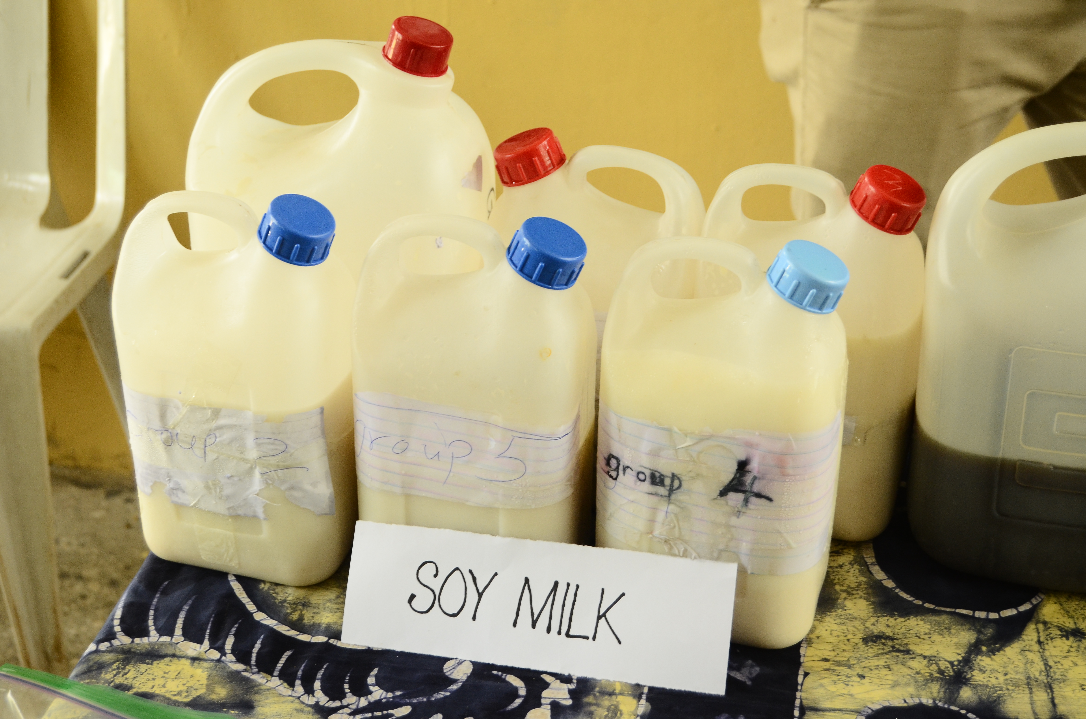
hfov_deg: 33.5
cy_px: 360
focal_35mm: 60
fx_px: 1806
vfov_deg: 22.5
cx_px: 543
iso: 800
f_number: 5
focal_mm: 40
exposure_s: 1/80
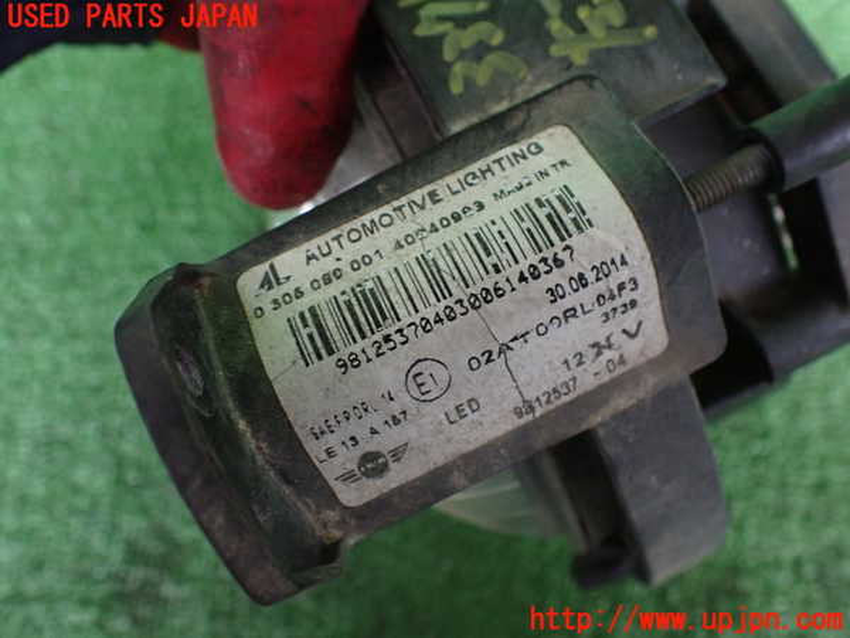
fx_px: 737
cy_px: 319
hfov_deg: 60.0
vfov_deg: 46.8
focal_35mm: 30
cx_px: 425
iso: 800
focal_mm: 5.4
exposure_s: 1/100
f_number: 2.3
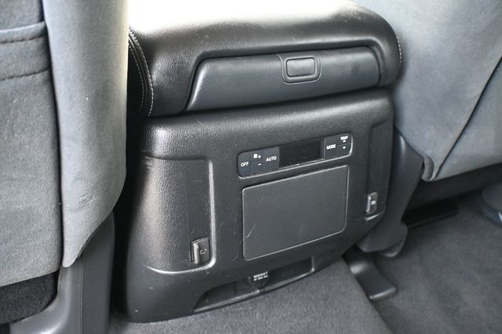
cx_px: 251
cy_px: 167
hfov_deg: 55.1
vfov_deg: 38.3
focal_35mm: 34
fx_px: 481
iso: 4000
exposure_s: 1/60
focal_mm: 23
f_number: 4.2
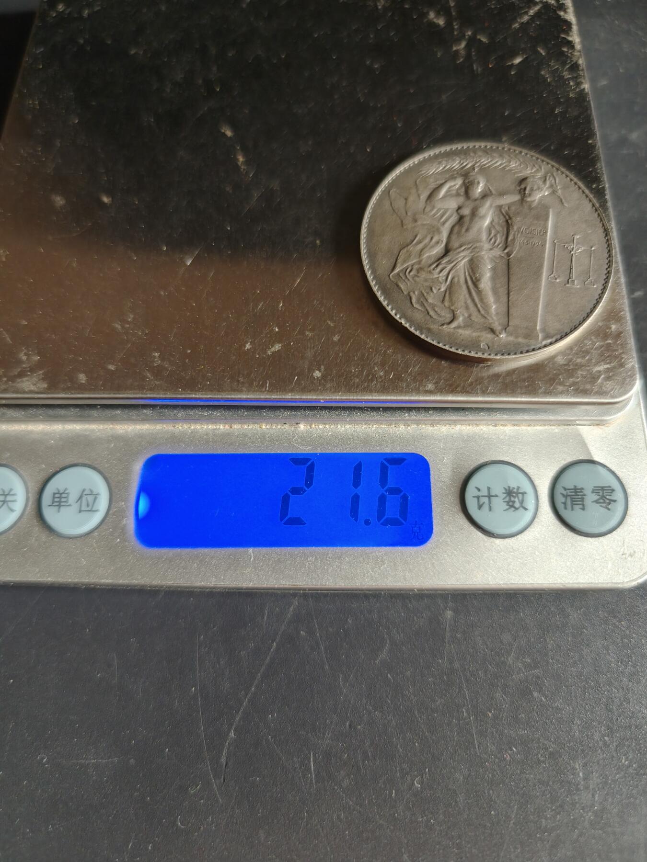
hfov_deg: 58.9
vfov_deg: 73.9
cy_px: 431
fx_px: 573
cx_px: 324
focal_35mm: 23
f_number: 1.6
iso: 500
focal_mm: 6.06
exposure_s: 1/100
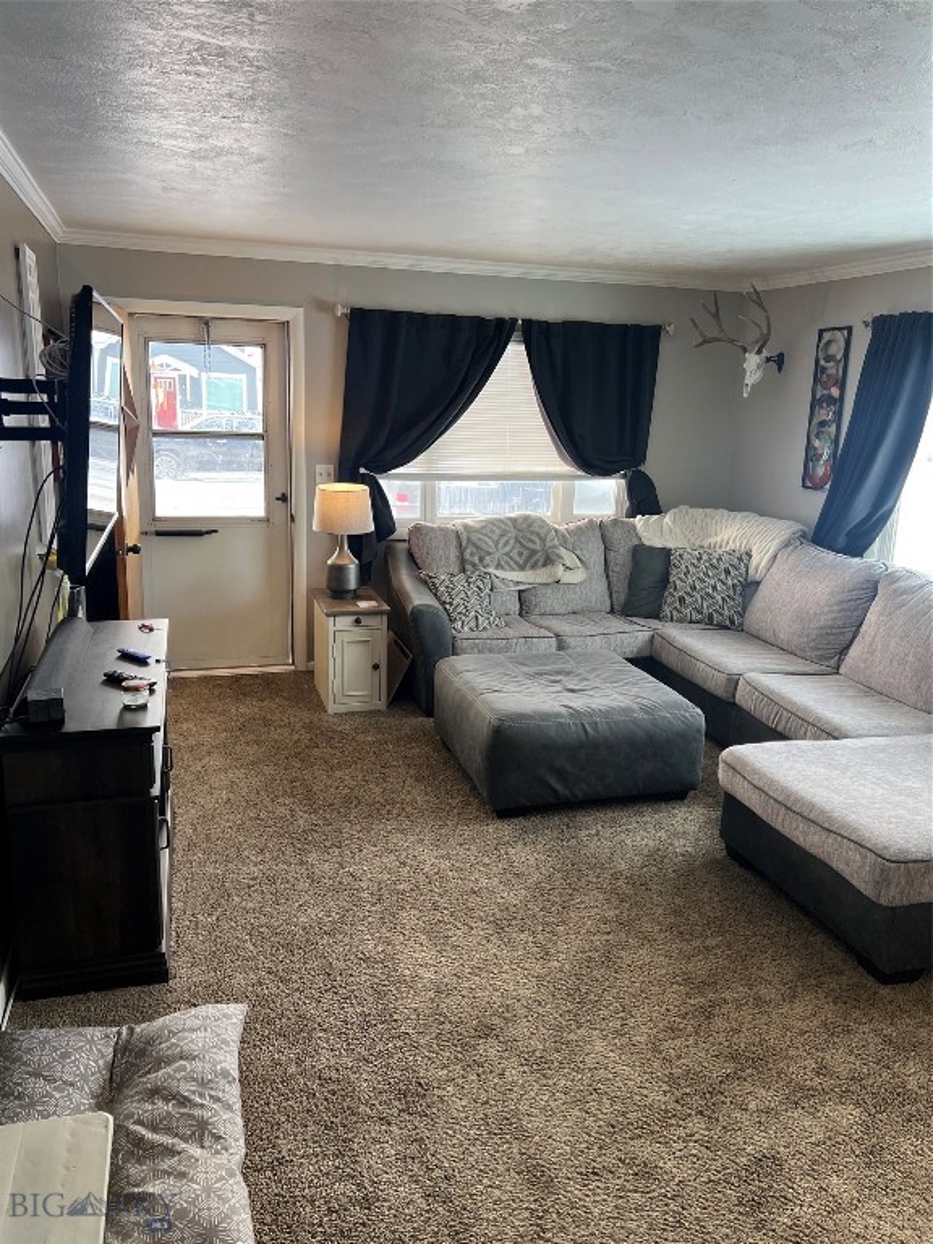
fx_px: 934
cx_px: 466
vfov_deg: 67.3
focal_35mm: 26
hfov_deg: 53.1
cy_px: 622
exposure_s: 1/120
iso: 80
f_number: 1.5
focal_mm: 5.7
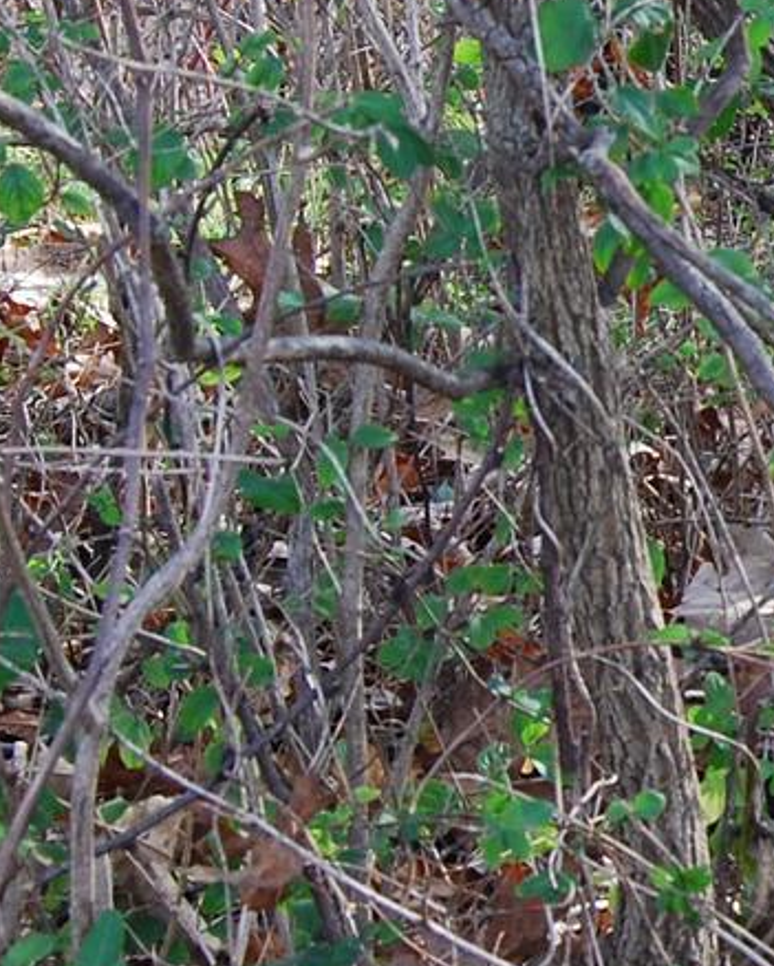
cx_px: 1511
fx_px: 4519
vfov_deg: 12.2
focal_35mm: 158
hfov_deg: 9.2
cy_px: 207
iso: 200
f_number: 7.1
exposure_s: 1/60
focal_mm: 24
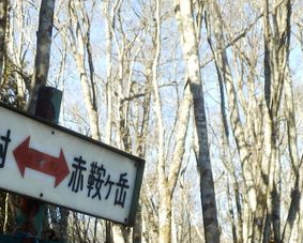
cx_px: 163
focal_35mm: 102
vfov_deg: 14.5
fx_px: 916
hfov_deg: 18.8
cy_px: 319
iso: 80
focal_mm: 6.6
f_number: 3.9
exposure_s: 1/160
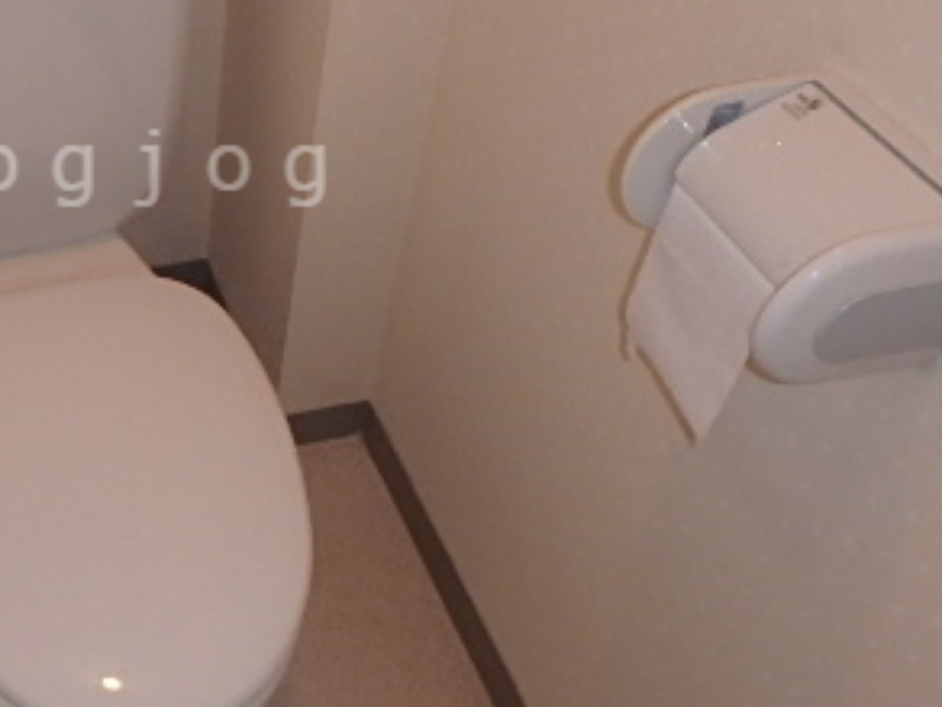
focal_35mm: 46
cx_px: 123
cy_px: 168
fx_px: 1252
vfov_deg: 30.9
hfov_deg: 38.8
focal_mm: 3.7
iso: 400
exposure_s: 1/30
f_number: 3.5
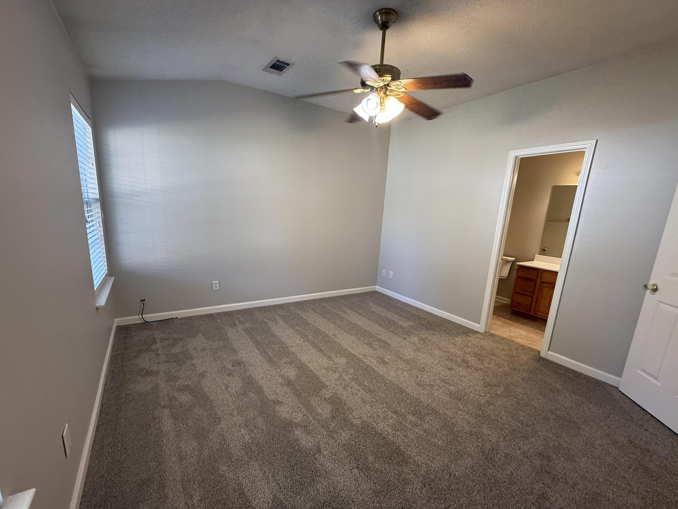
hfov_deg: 98.2
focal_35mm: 15
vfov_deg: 81.7
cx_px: 332
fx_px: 294
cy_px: 270
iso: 200
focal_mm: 2.22
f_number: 2.2
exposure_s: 1/60
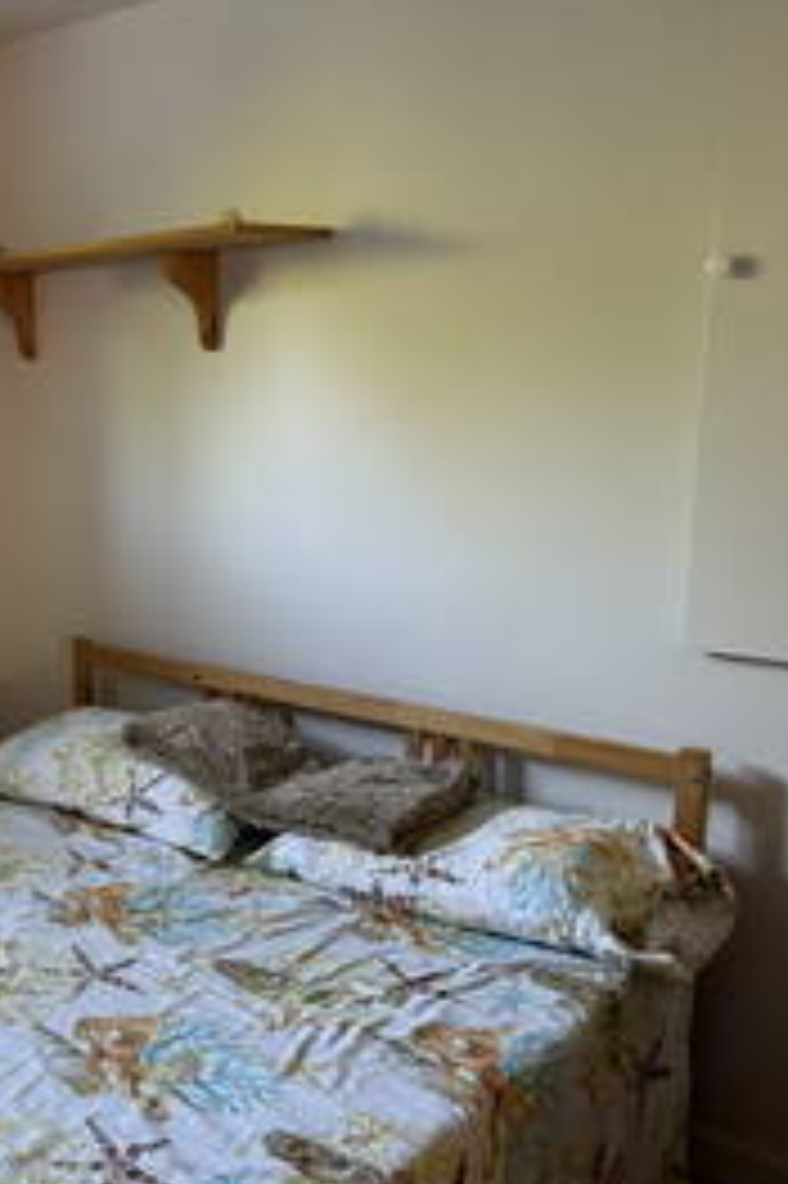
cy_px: 599
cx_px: 32
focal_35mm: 37
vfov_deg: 51.9
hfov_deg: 33.4
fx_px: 1216
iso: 320
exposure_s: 1/60
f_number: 1.6
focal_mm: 5.96
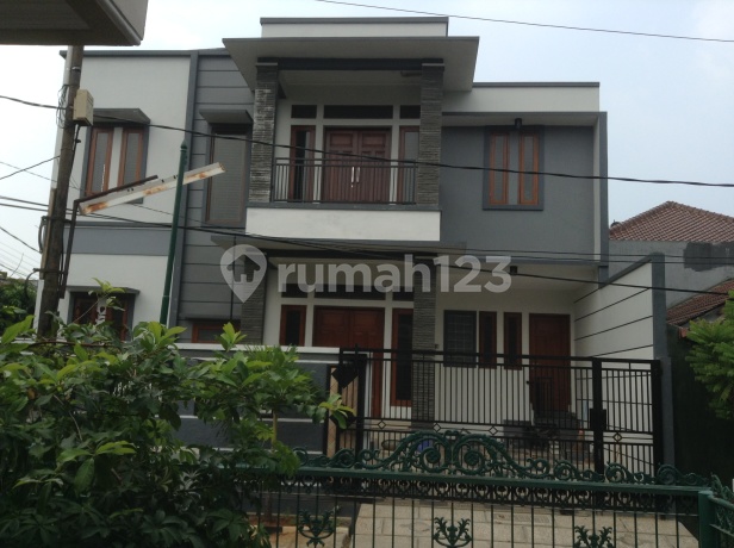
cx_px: 367
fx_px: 699
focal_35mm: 33
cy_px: 274
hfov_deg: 55.4
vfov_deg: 42.8
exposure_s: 1/828
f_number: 2.4
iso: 25
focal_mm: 3.3
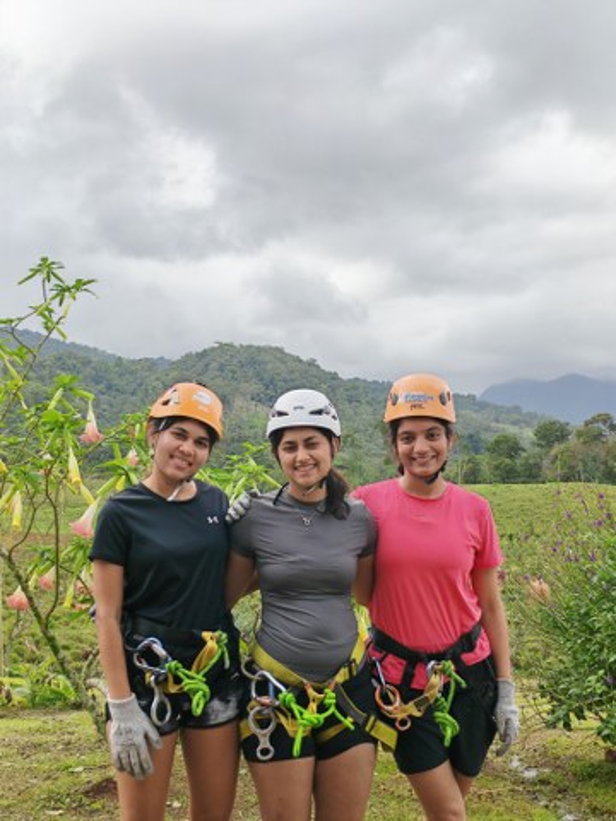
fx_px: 1139
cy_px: 410
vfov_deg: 39.7
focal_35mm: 48
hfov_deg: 30.3
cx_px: 308
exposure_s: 1/360
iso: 50
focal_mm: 6.12
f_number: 1.9
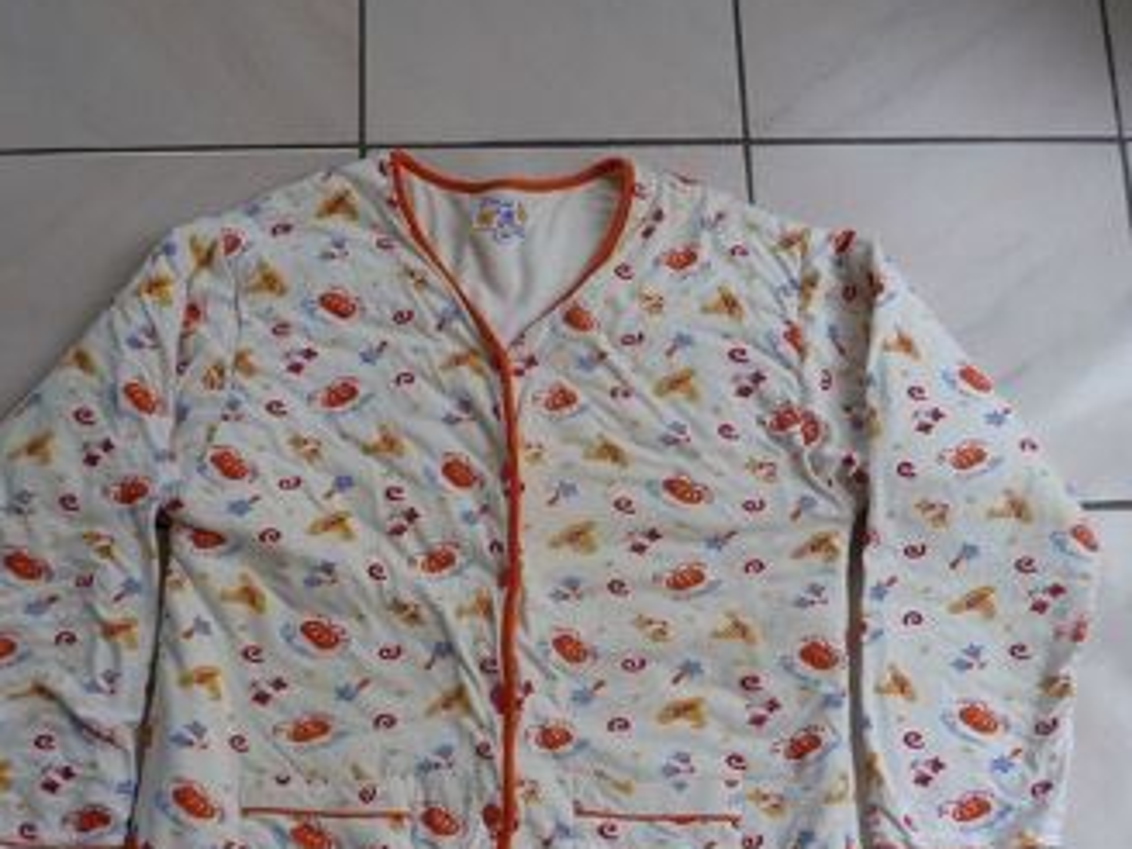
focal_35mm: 41
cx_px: 525
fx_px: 1341
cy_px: 601
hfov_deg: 45.7
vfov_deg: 34.6
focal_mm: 4.7
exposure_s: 1/30
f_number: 3.3
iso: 160
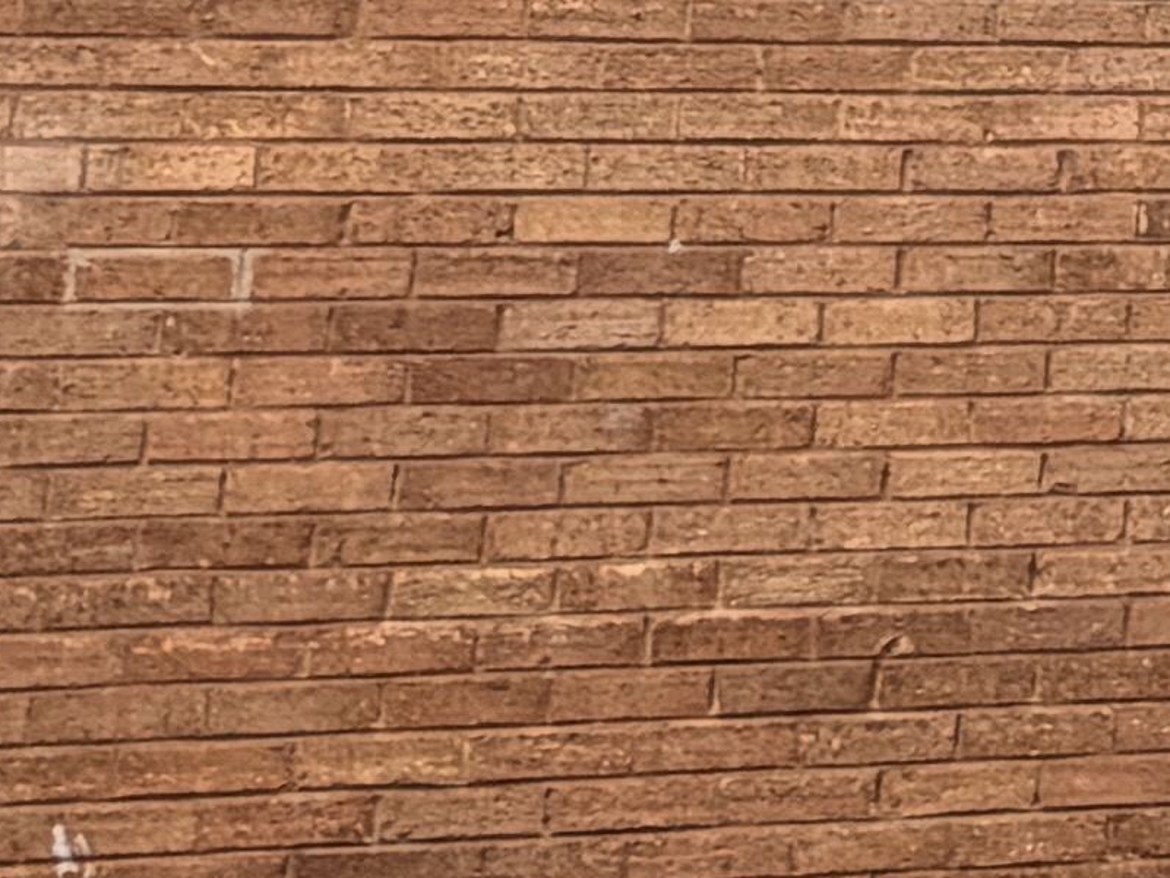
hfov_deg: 16.8
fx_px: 3380
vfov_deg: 13.9
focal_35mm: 100
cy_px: -424
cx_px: 1990
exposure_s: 1/227
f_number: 2.2
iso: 40
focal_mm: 2.22
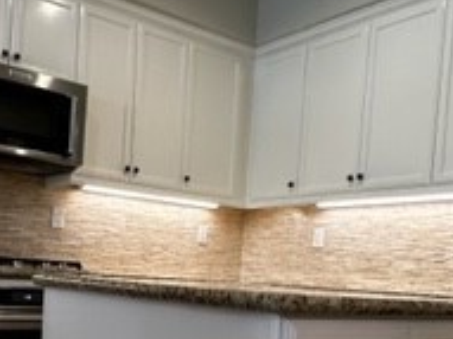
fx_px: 615
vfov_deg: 29.6
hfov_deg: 39.6
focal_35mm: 47
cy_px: 303
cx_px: 126
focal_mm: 2.22
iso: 200
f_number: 2.2
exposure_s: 1/120
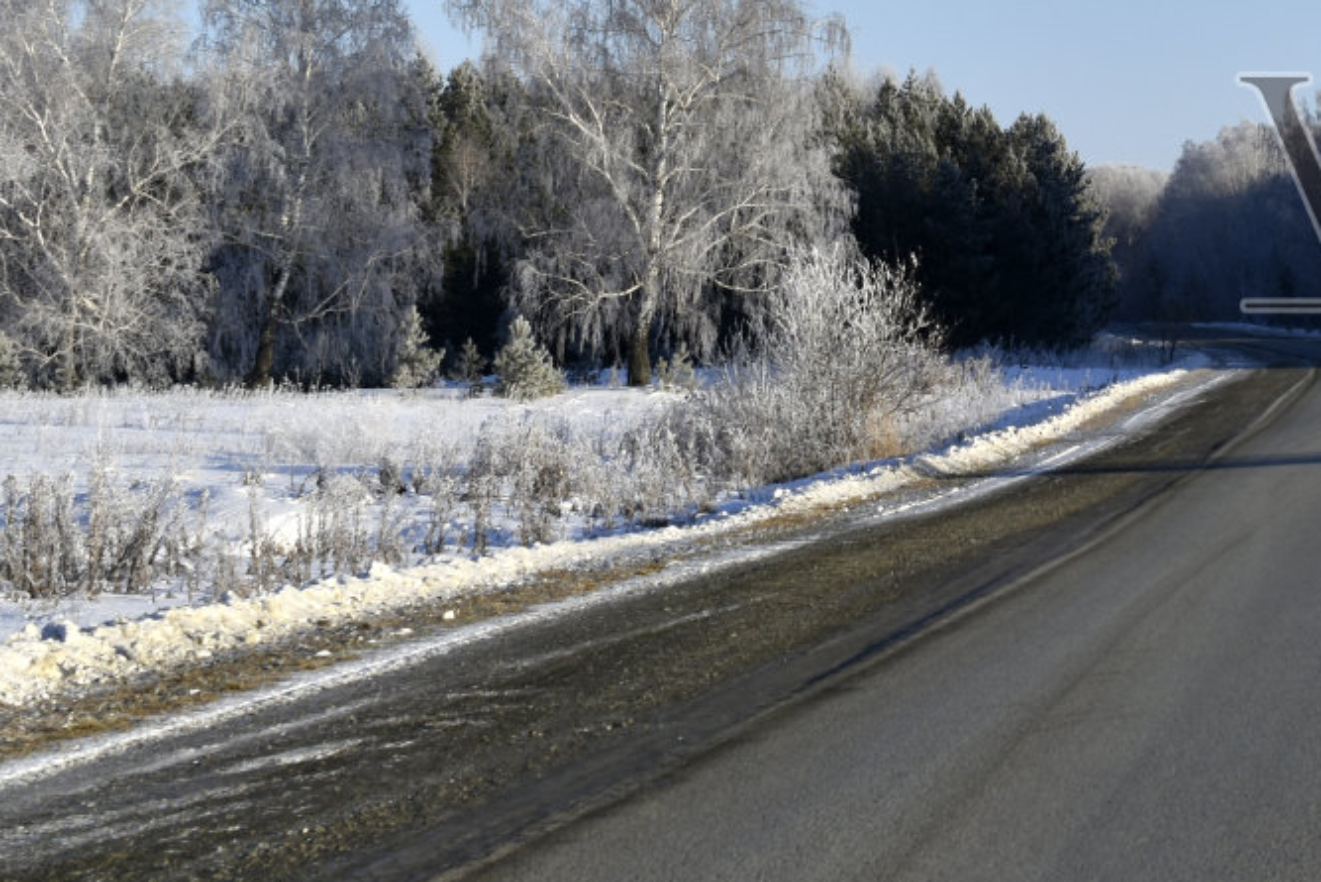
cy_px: 209
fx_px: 5285
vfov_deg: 9.5
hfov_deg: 13.8
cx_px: 1571
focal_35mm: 144
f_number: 8
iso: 100
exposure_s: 1/500
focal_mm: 40
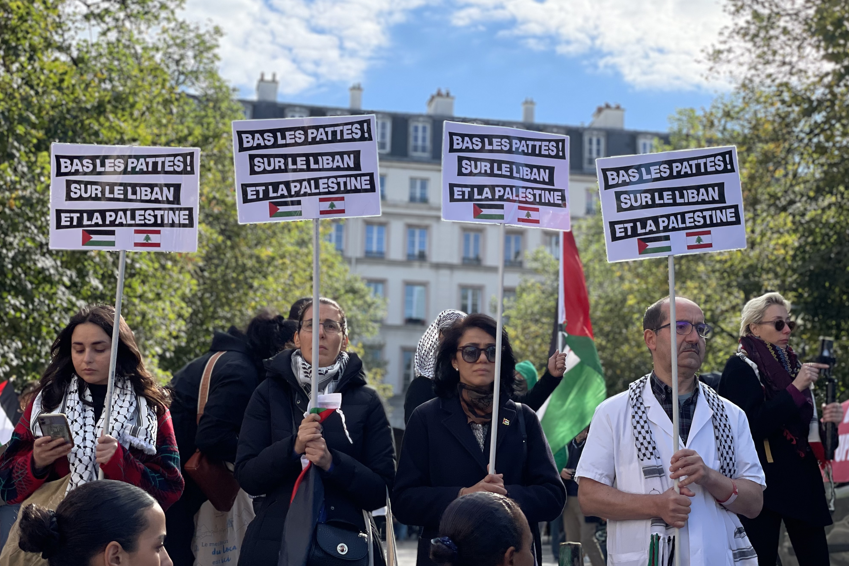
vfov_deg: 24.6
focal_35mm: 55
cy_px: 283
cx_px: 424
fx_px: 1297
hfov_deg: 36.2
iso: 32
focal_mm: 6
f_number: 2
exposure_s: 1/2283
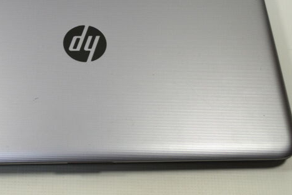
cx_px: 67
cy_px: 55
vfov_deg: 19.7
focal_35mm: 69
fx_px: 560
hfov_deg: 28.7
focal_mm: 28
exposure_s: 1/125
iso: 320
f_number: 5.6
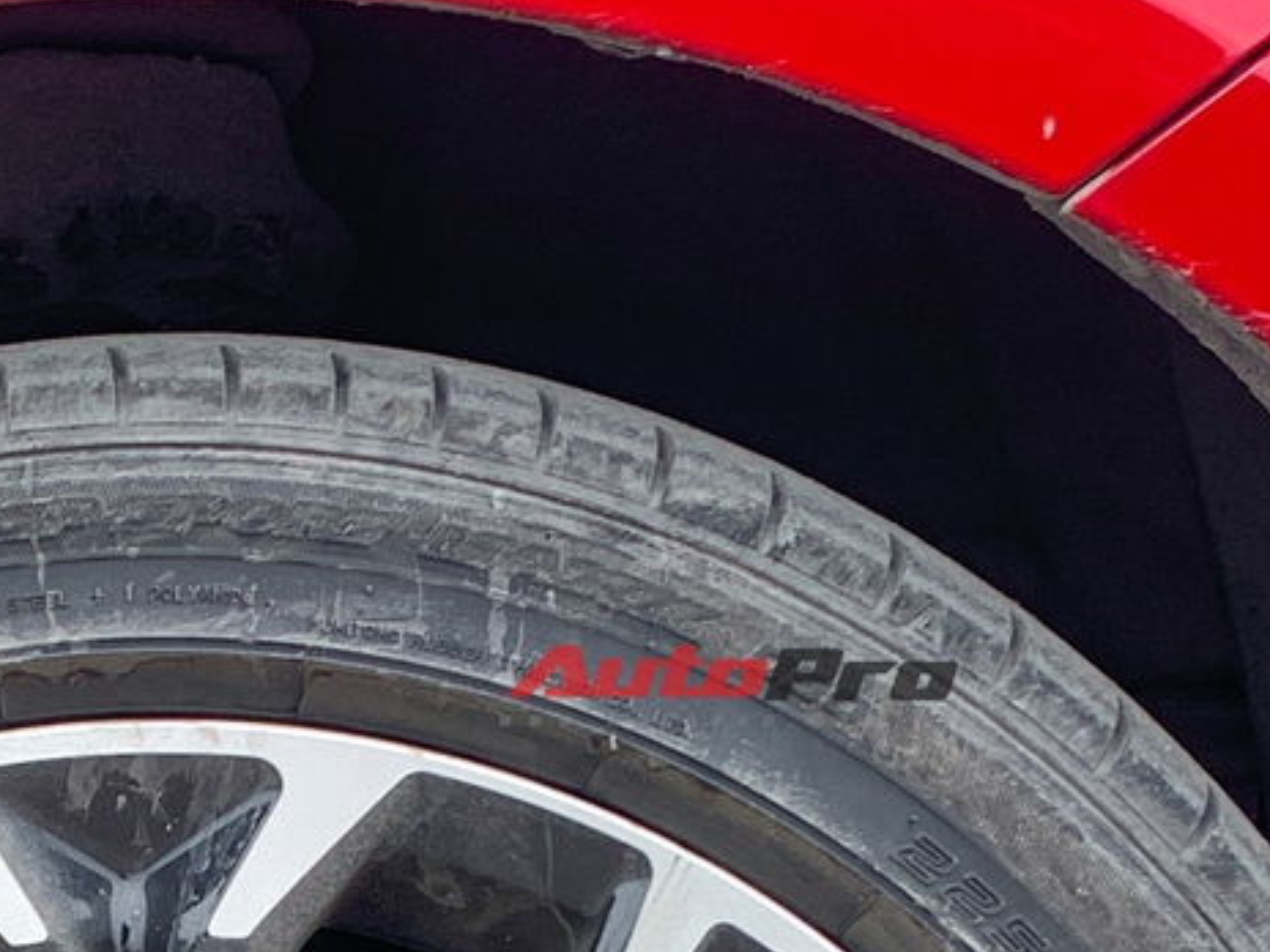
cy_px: 1630
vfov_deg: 12.3
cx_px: -123
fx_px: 4109
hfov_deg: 17.0
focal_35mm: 112
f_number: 1.8
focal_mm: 4.25
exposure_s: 1/170
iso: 25
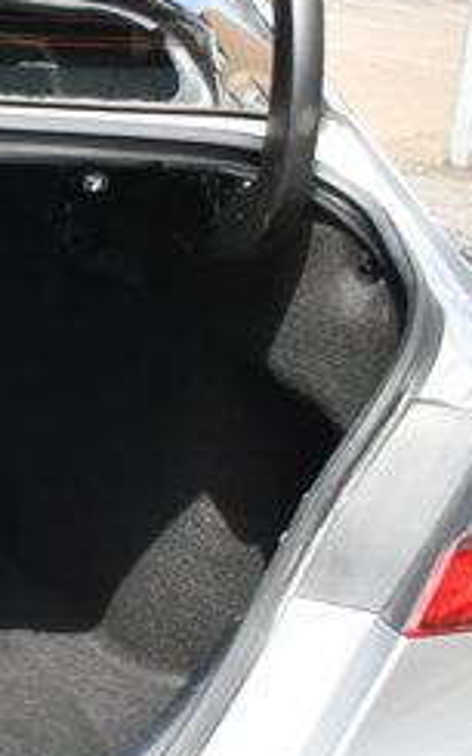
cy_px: 467
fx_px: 1977
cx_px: -494
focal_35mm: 96
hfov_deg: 12.0
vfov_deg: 21.6
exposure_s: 1/250
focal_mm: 24
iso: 220
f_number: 5.6
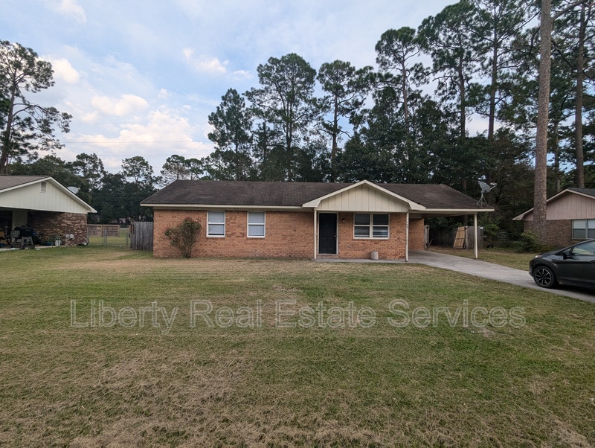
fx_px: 275
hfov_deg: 94.4
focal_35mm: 16
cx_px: 298
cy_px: 224
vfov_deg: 78.2
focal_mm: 2.35
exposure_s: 1/715
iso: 49
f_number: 2.2
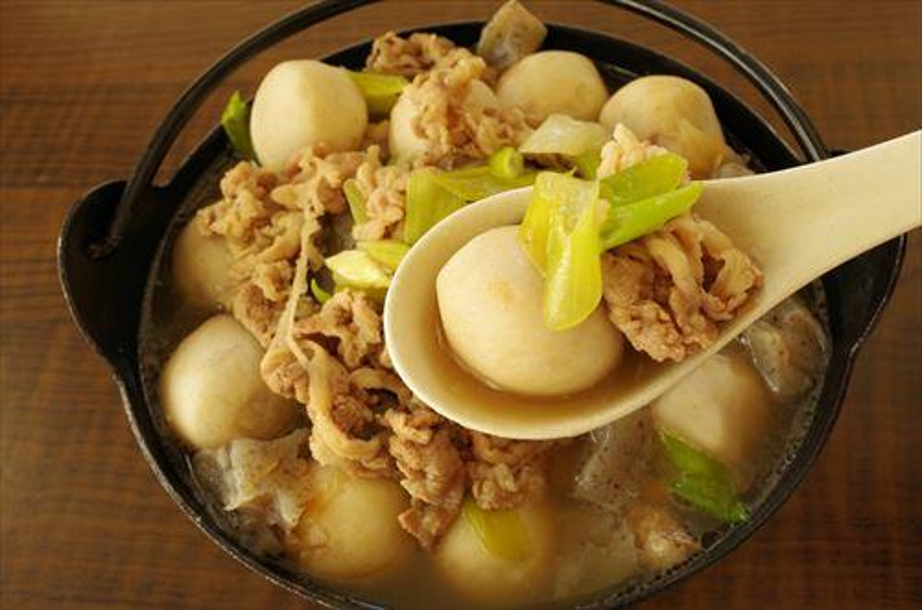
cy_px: 305
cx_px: 461
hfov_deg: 53.2
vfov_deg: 36.7
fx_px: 920
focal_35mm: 36
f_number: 13
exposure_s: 1/8
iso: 200
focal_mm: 24.4
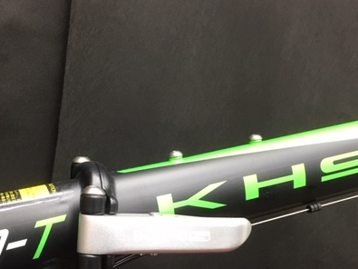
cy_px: 204
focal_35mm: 47
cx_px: 140
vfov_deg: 30.3
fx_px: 486
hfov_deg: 40.2
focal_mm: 4.15
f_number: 2.2
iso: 125
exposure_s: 1/30
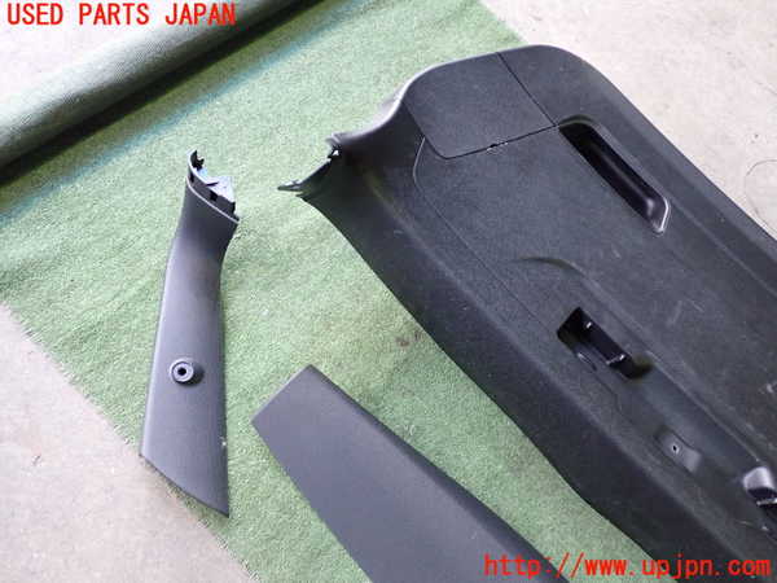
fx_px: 673
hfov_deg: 60.0
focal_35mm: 30
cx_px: 388
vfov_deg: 46.8
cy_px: 292
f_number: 2.3
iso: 640
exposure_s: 1/60
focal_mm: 5.4
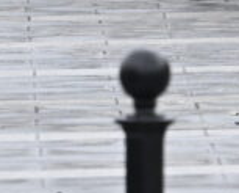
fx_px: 13324
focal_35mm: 1880
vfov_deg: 0.8
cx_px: 272
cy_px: -280
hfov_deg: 1.0
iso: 800
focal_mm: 200
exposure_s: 1/640
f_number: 5
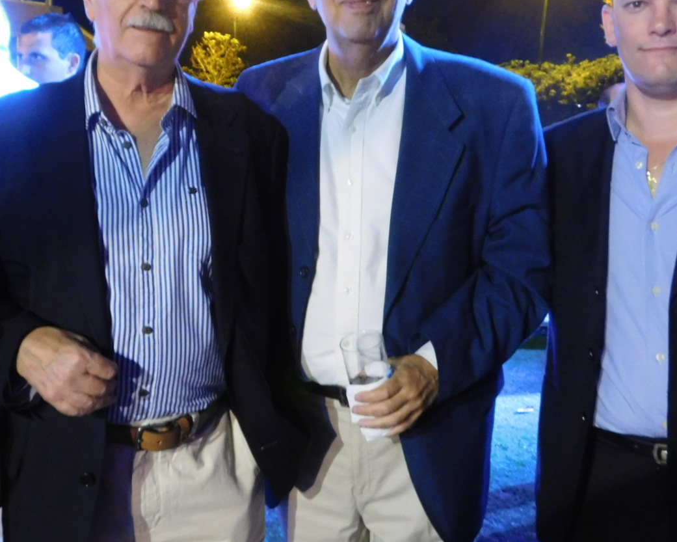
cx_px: 260
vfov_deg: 33.3
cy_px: 198
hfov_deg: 40.9
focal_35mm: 45
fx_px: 902
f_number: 3.2
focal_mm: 5.3
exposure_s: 1/8
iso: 560
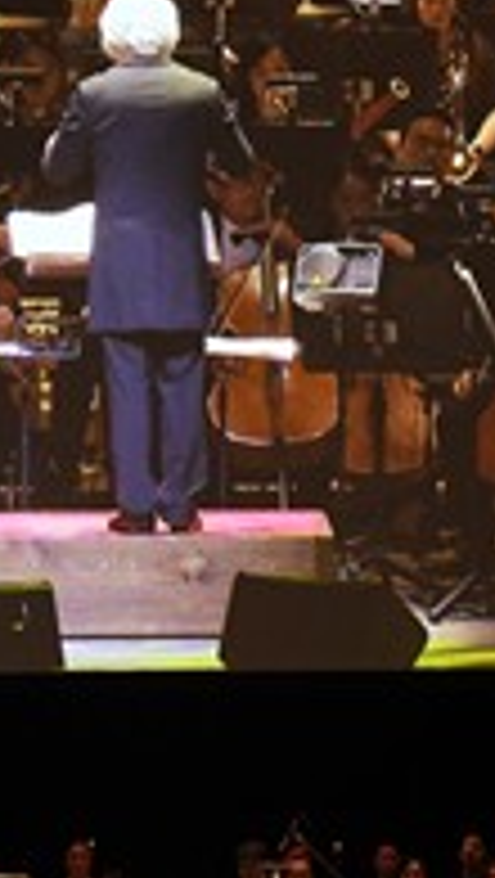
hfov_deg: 3.5
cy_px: 642
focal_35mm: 343
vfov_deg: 6.3
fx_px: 7986
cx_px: 166
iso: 2500
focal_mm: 125
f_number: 4.8
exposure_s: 1/160
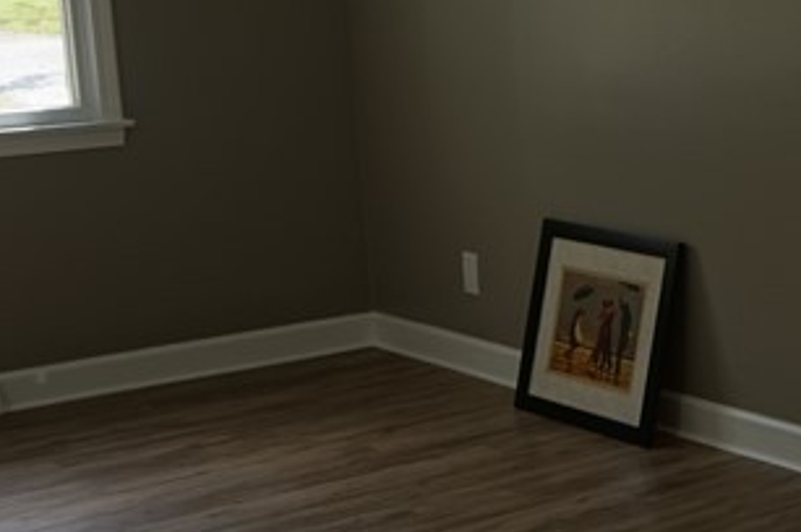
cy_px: 267
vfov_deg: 16.0
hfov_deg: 20.8
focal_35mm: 85
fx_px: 1889
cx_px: 1160
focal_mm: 16
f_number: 5
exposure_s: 1/80
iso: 100
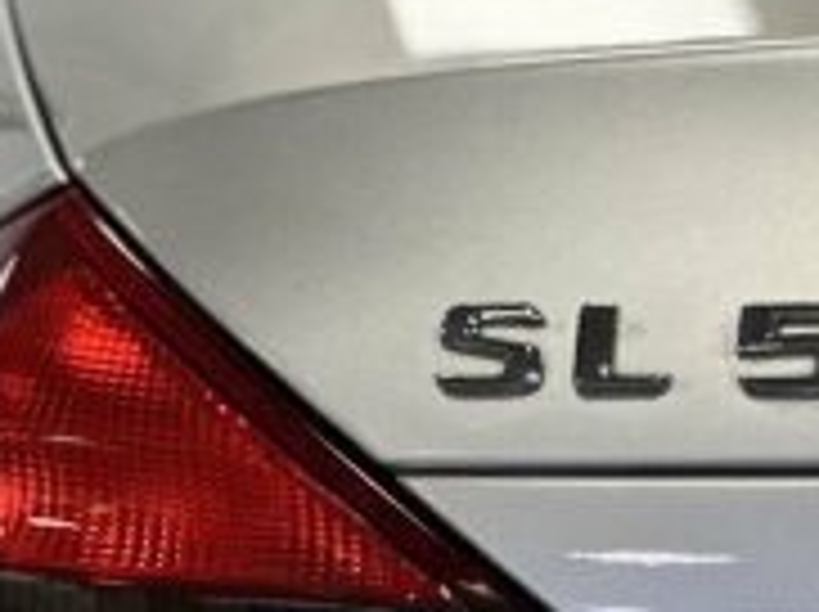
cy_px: 729
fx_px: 6403
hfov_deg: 7.3
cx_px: 972
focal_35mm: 271
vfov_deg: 5.4
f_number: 2.8
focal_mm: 9
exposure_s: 1/118
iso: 250
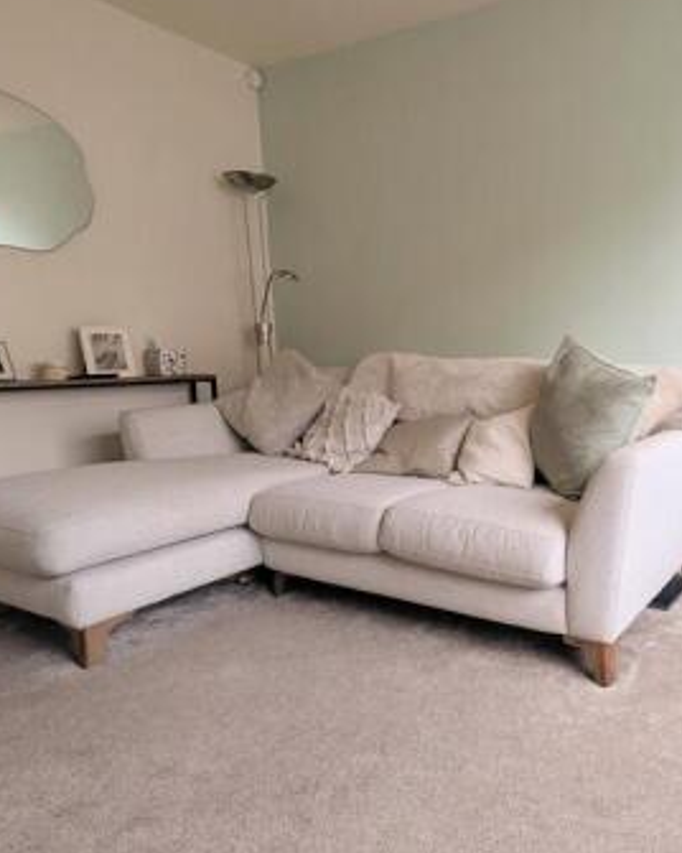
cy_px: 434
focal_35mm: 22
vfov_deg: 75.0
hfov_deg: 56.4
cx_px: 585
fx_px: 555
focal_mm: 1.95
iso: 31
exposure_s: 1/54.5
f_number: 2.2
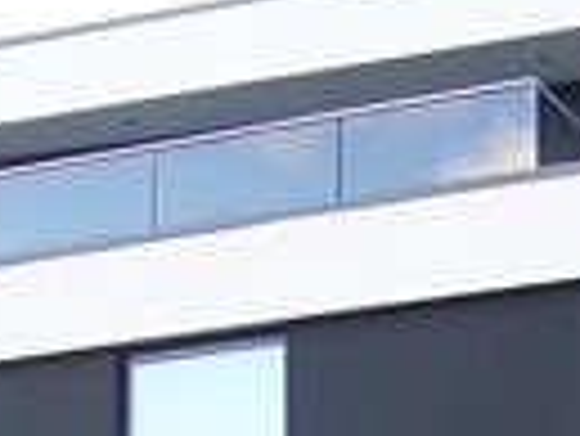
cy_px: 807
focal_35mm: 185
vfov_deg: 7.8
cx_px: 153
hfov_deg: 10.7
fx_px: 3103
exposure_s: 1/125
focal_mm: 6
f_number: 2.7
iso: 80
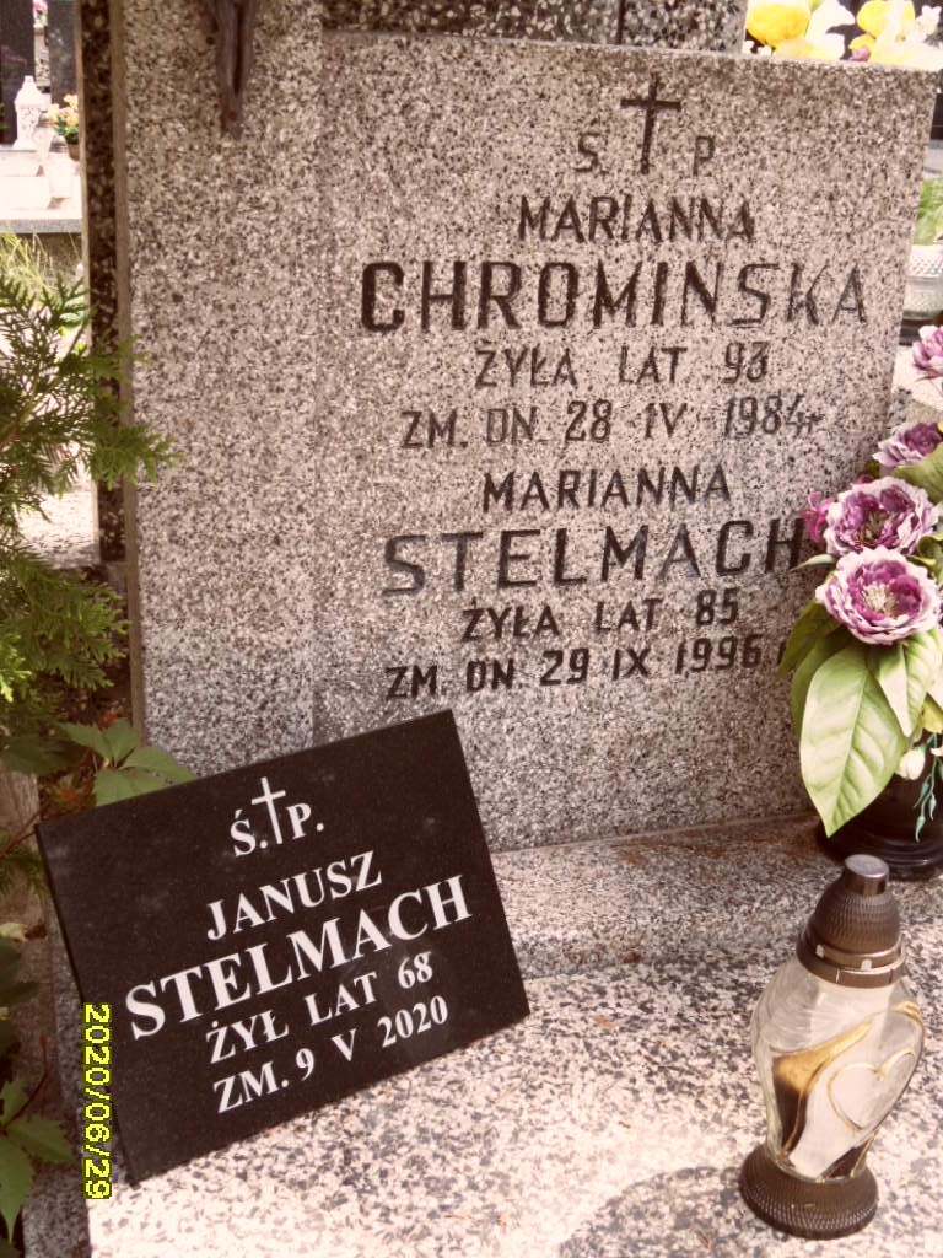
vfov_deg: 46.8
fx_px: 1453
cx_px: 472
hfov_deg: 36.0
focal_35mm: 40
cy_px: 629
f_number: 3.6
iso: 80
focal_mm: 6.5
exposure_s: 1/125
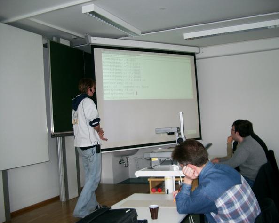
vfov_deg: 38.2
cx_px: 150
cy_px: 112
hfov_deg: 46.8
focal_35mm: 39
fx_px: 322
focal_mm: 7.6
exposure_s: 1/60
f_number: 2.6
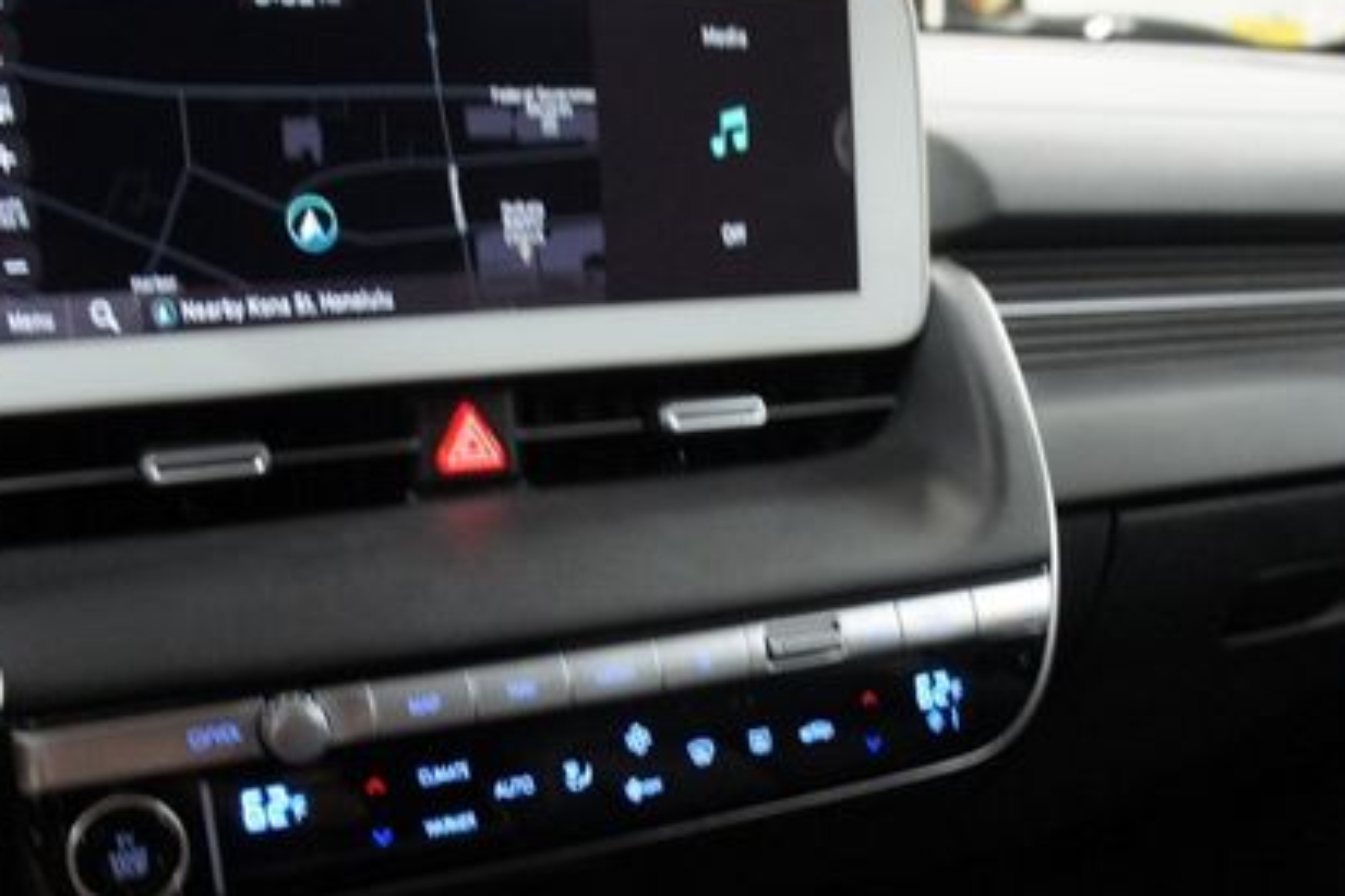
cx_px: 815
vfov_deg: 31.6
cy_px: 602
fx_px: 1569
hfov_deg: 46.1
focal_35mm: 42
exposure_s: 1/30
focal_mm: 18
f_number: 3.5
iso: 1600
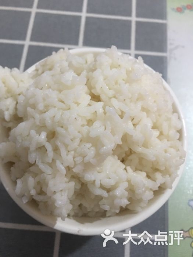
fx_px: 216
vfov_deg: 61.7
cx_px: 96
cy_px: 128
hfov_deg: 48.2
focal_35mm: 29
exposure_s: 1/8
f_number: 2.2
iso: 100
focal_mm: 4.15
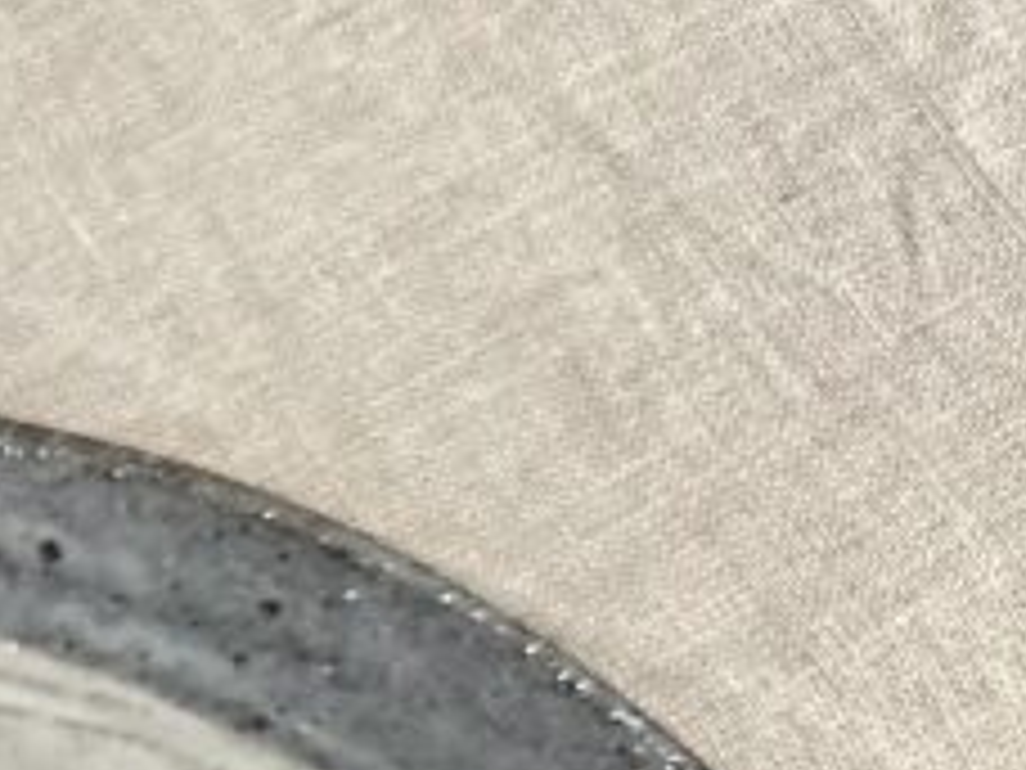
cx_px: -1530
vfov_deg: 10.6
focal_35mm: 135
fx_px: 4001
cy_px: 1130
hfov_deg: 11.6
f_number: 1.78
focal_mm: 6.86
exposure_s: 1/60
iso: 200
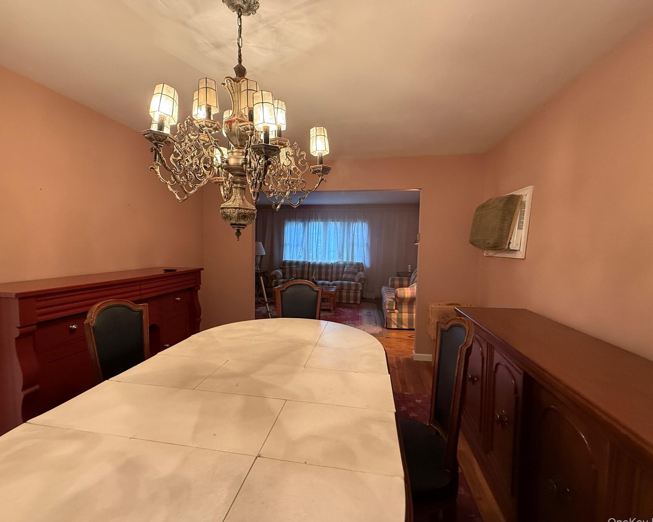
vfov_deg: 84.0
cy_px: 262
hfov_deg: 96.8
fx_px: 290
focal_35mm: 15
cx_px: 321
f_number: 2.2
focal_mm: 2.22
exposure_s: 1/60
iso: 400
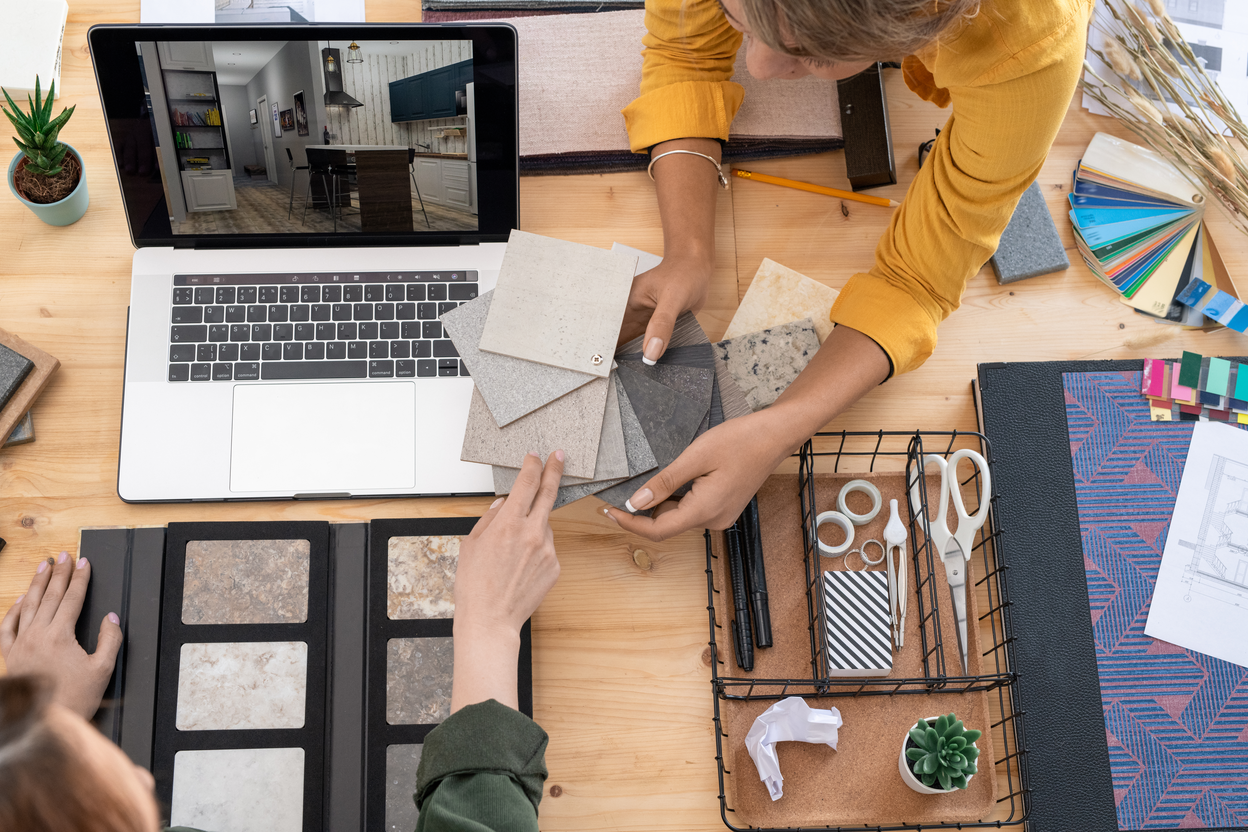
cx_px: 624
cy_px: 416
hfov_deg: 39.6
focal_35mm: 50
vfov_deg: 27.0
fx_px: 1733
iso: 800
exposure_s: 1/100
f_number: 6.3
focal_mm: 50
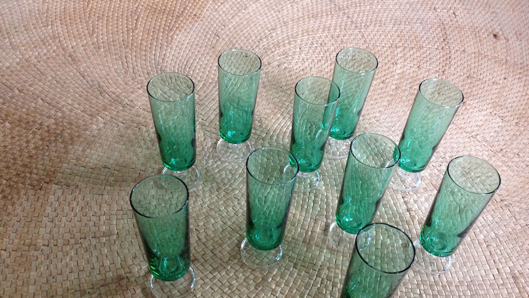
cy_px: 177
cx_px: 270
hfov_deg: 51.6
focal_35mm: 39
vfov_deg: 30.3
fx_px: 547
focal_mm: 4.28
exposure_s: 1/15
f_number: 2.4
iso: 160
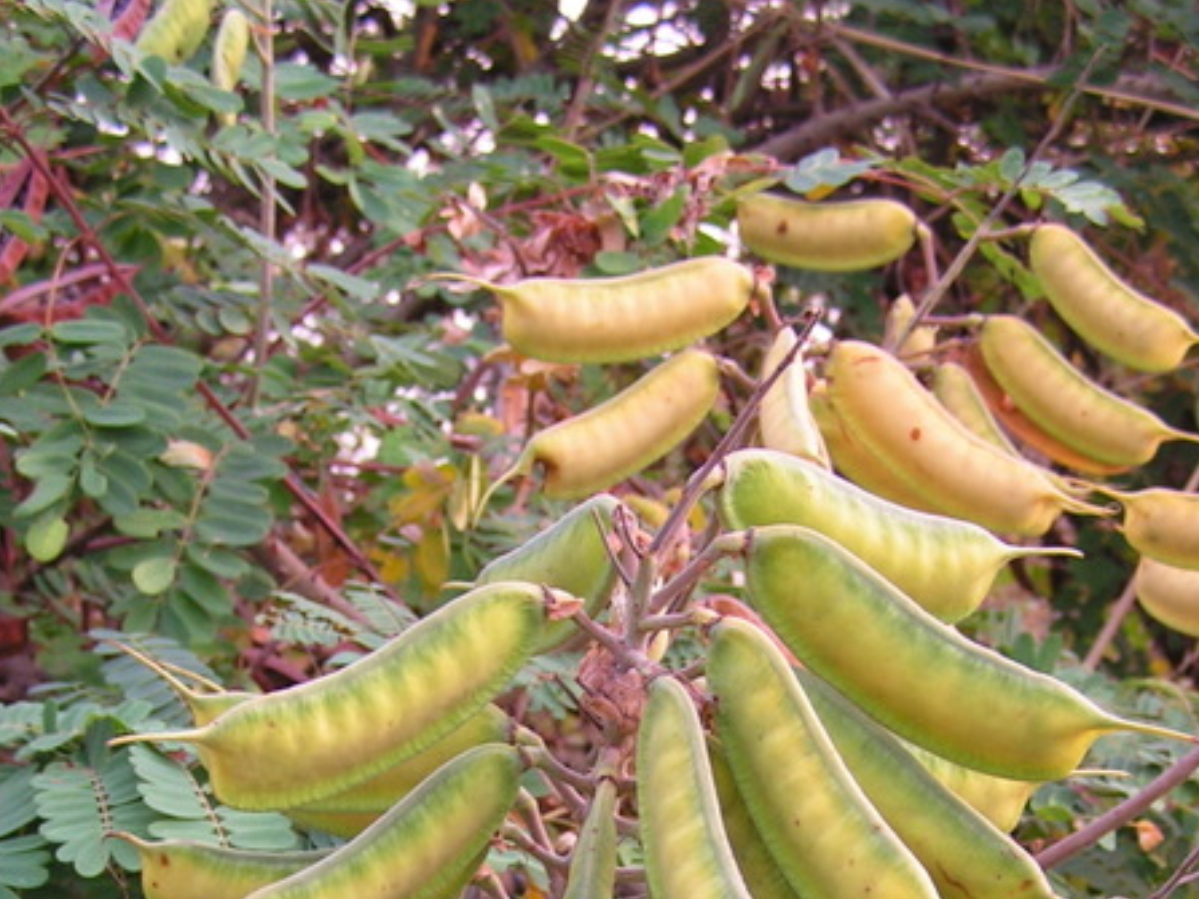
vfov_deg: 21.2
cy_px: 794
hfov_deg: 28.6
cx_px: 628
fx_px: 2355
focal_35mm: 68
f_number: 2.8
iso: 50
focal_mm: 6.3
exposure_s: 1/40
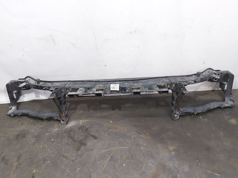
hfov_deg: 71.6
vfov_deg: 56.8
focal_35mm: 24
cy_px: 89
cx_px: 119
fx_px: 165
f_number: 1.8
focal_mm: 5.23
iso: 200
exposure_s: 1/33
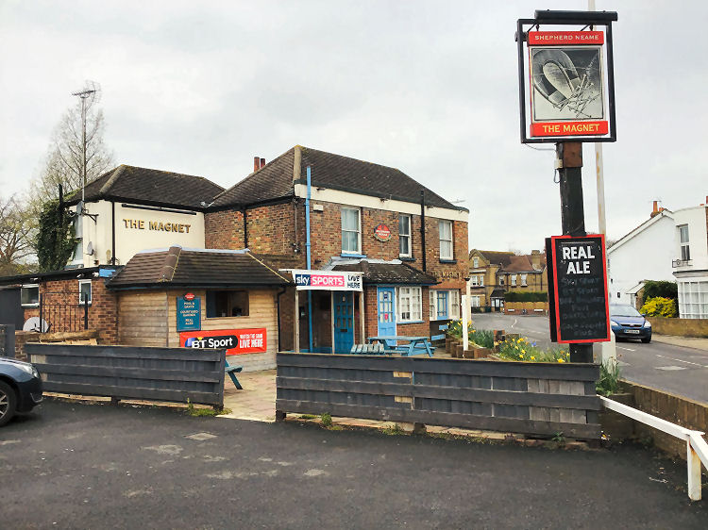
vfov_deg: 45.4
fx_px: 634
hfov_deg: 58.4
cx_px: 354
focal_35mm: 31
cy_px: 265
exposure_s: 1/637
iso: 25
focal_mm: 3.3
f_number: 2.4
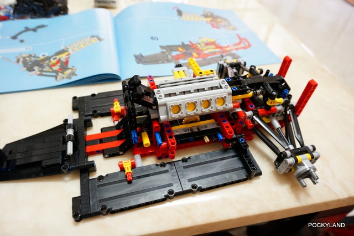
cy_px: 118
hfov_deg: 70.5
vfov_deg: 50.4
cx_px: 177
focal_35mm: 26
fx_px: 251
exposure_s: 1/20
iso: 1600
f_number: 4.5
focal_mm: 17
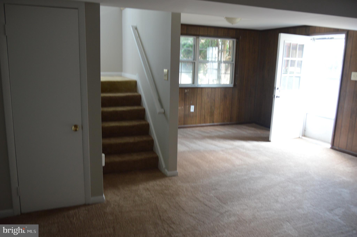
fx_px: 297
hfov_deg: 62.0
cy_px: 118
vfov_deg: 43.5
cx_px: 178
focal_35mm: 30
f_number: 3.5
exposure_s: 1/15
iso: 720
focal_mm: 20
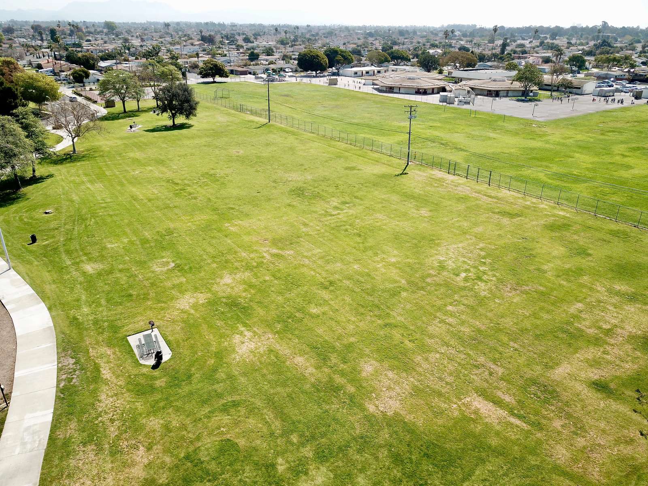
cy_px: 243
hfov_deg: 67.3
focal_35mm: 26
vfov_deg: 53.1
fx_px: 487
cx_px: 324
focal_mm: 4.73
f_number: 2.2
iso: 100
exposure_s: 1/863
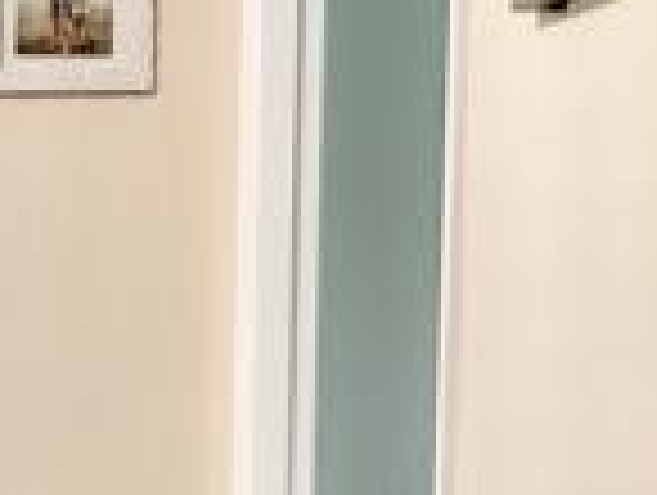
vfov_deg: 15.0
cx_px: -162
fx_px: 1863
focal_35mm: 98
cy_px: 432
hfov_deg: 18.8
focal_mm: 2.22
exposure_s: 1/50
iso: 200
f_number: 2.2
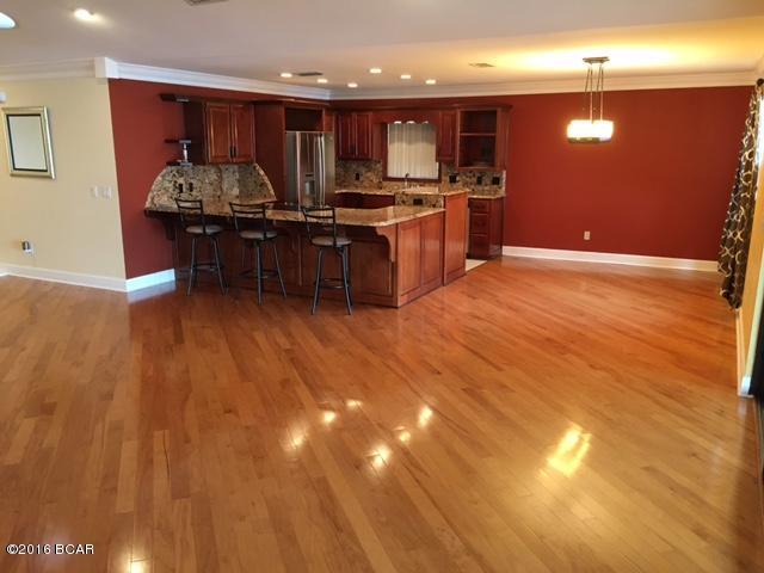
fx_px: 640
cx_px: 382
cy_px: 286
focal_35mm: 29
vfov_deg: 48.2
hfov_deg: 61.7
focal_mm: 4.15
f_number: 2.2
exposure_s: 1/30
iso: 160
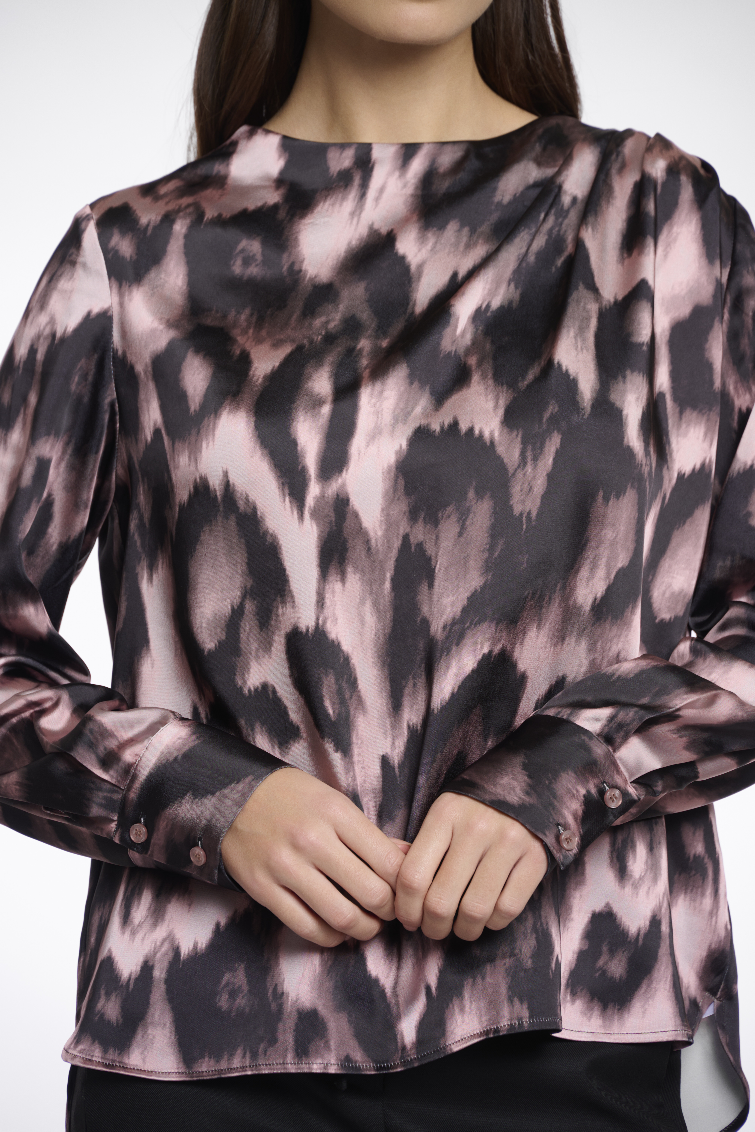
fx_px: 6291
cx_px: 378
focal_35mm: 200
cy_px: 566
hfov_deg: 6.9
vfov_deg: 10.3
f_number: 8
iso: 125
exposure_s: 1/200
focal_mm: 200
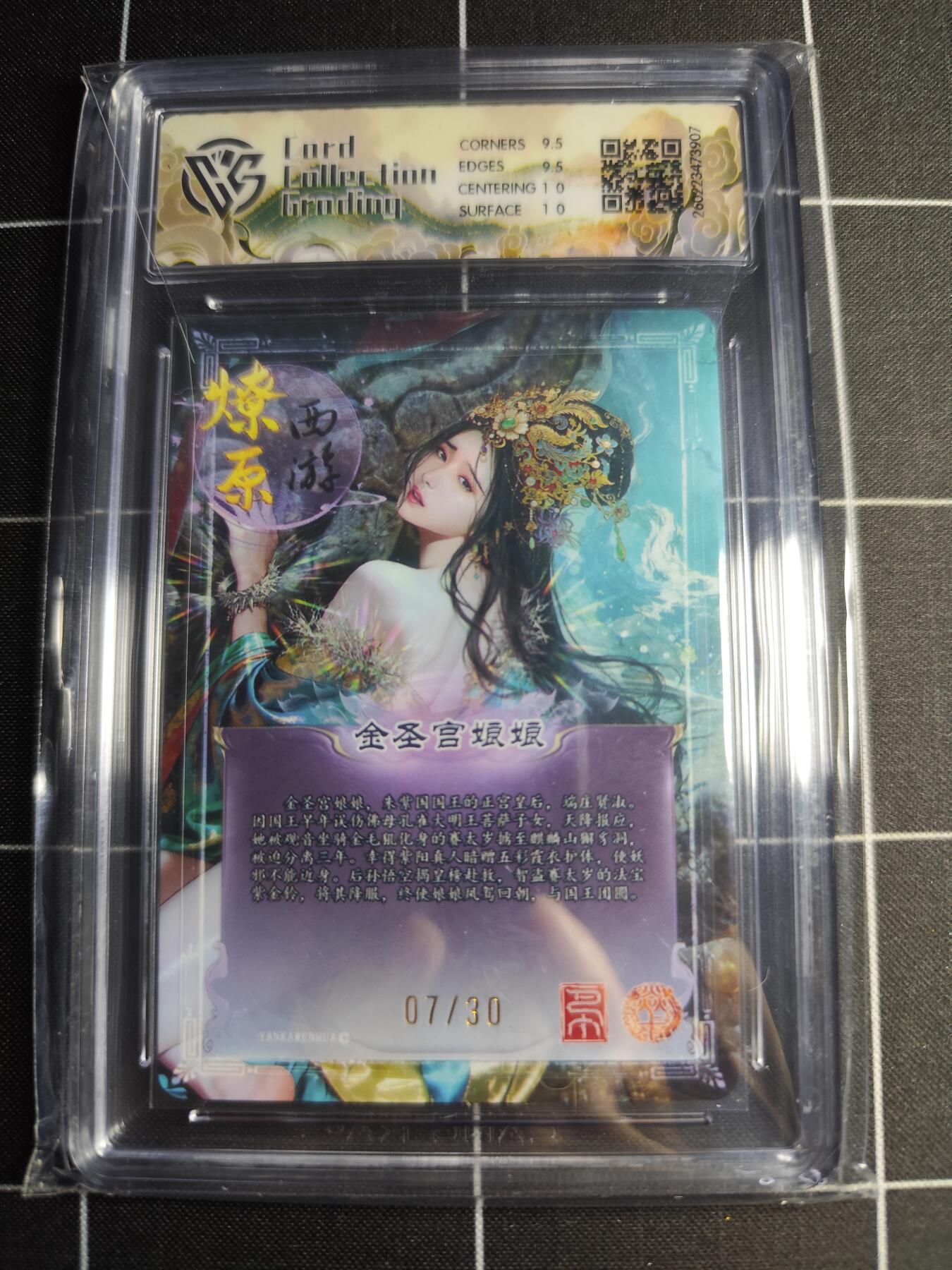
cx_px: 476
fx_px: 843
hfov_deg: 58.9
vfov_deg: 73.9
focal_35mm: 23
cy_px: 635
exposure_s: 1/100
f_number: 1.65
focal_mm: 6.14
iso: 320
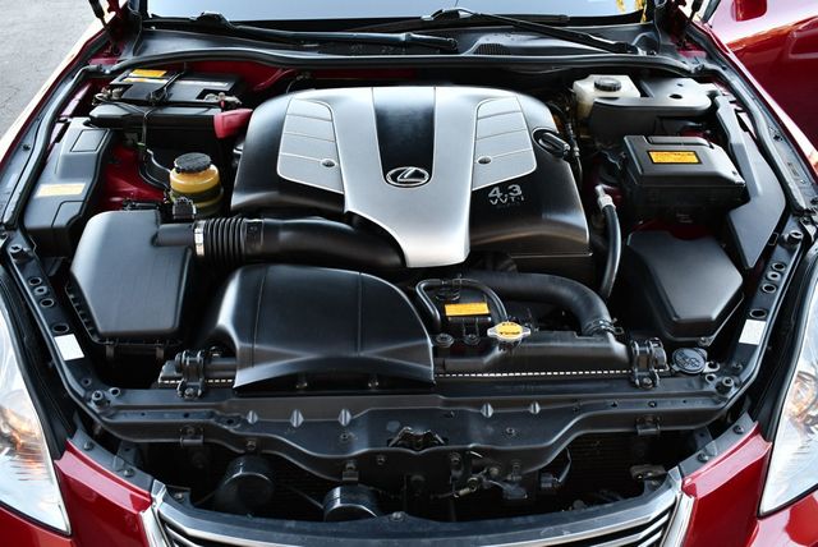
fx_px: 819
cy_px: 274
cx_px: 409
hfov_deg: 53.1
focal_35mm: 36
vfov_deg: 36.9
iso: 640
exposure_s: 1/250
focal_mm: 18
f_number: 3.5
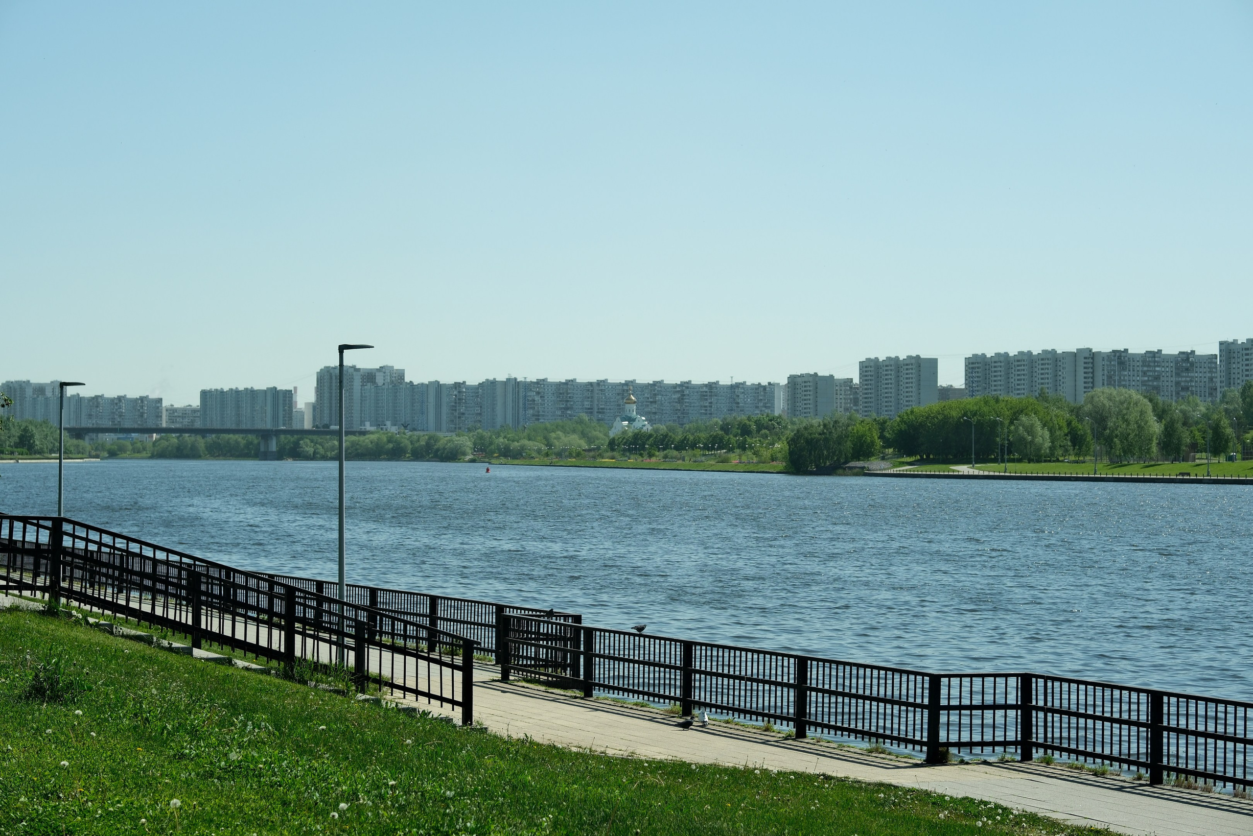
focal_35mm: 75
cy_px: 418
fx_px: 2610
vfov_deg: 18.2
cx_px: 626
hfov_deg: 27.0
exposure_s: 1/850
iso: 160
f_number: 5
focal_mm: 50
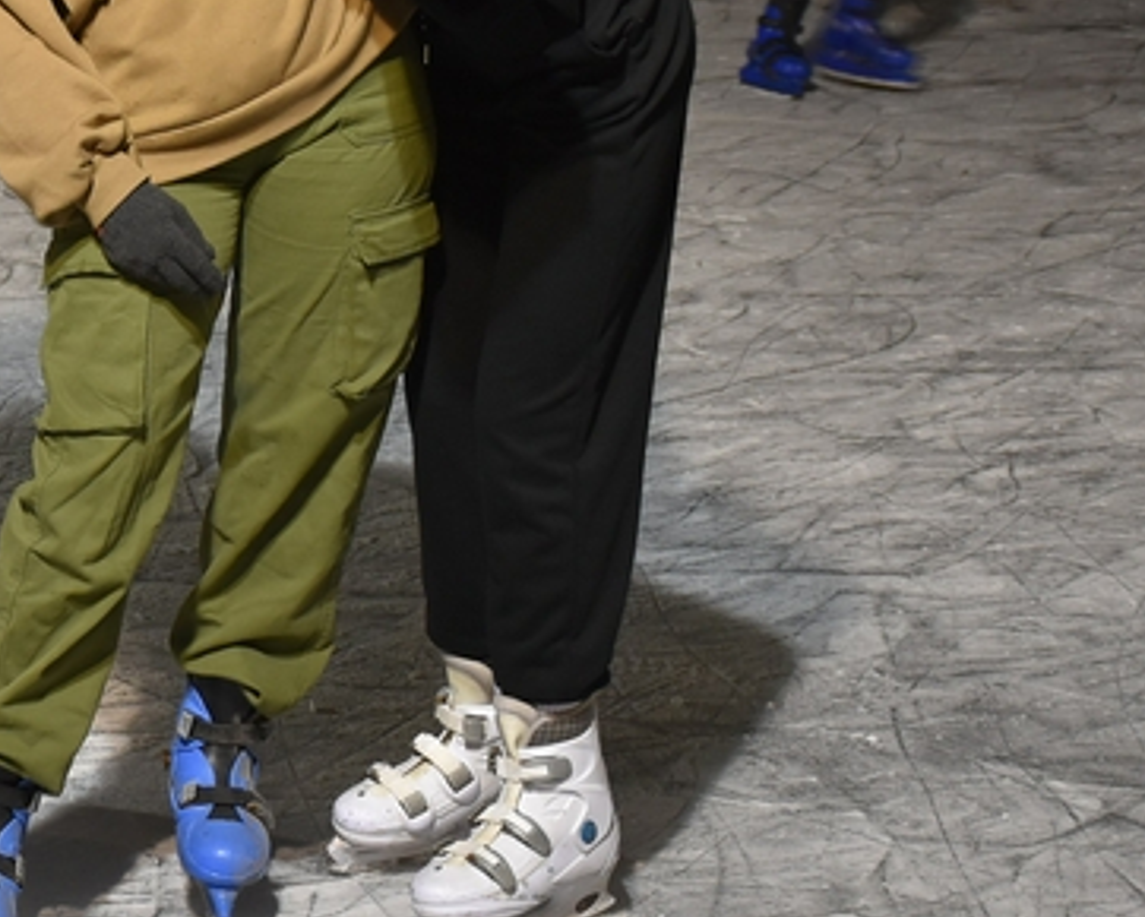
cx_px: -164
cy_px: 168
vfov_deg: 12.9
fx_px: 4035
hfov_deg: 15.6
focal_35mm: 119
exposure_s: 1/60
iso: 800
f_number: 4.2
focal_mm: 34
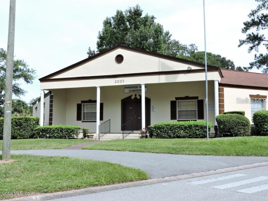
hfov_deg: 46.8
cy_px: 100
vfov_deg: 36.0
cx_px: 134
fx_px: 310
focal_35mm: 40
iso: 100
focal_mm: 7.1
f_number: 3.3
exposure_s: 1/800
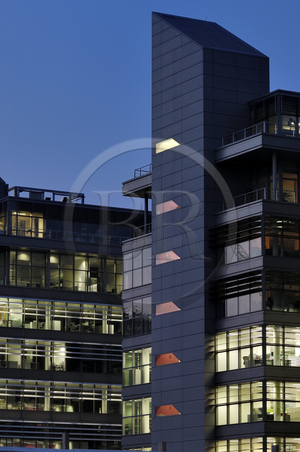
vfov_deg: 15.2
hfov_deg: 10.1
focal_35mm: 135
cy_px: 226
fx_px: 1693
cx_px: 150
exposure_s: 1/1.67
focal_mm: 90
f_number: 6.3
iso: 100
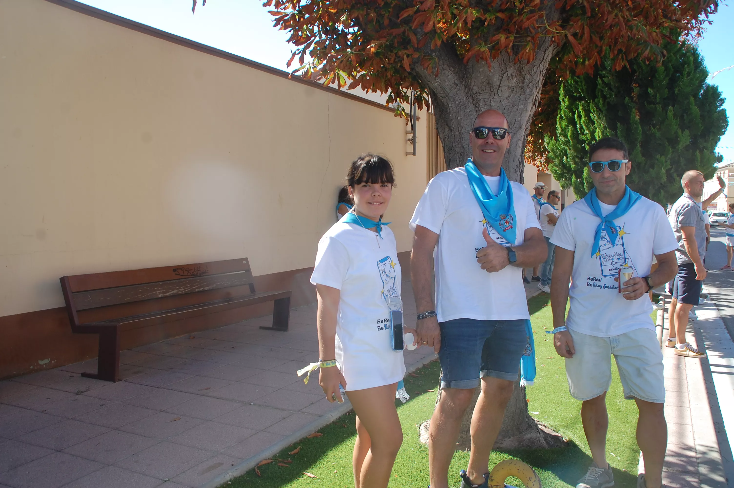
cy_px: 244
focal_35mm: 33
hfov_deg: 57.3
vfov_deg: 39.9
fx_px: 672
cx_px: 367
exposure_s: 1/200
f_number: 7.1
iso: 200
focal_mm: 22
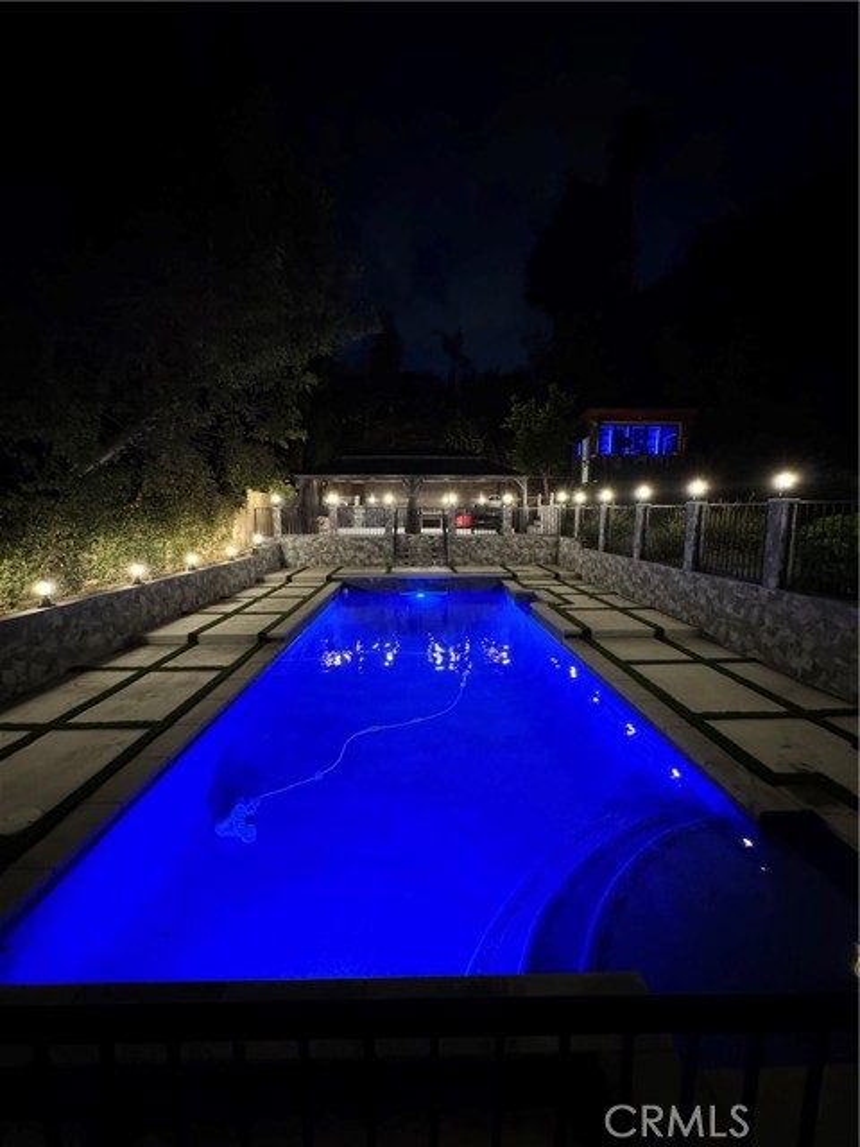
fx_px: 464
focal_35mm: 14
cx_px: 430
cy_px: 574
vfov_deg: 102.1
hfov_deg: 85.7
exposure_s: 1/30
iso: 1600
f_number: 2.2
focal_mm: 2.22
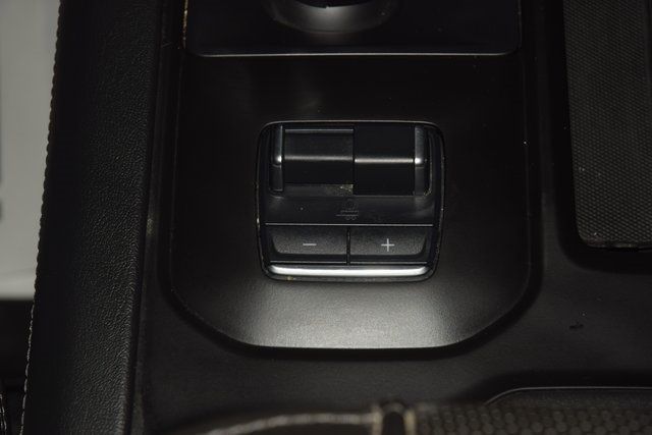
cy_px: 218
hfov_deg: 19.5
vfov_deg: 13.0
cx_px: 326
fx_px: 1902
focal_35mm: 105
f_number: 8
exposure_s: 1/125
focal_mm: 70
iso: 100
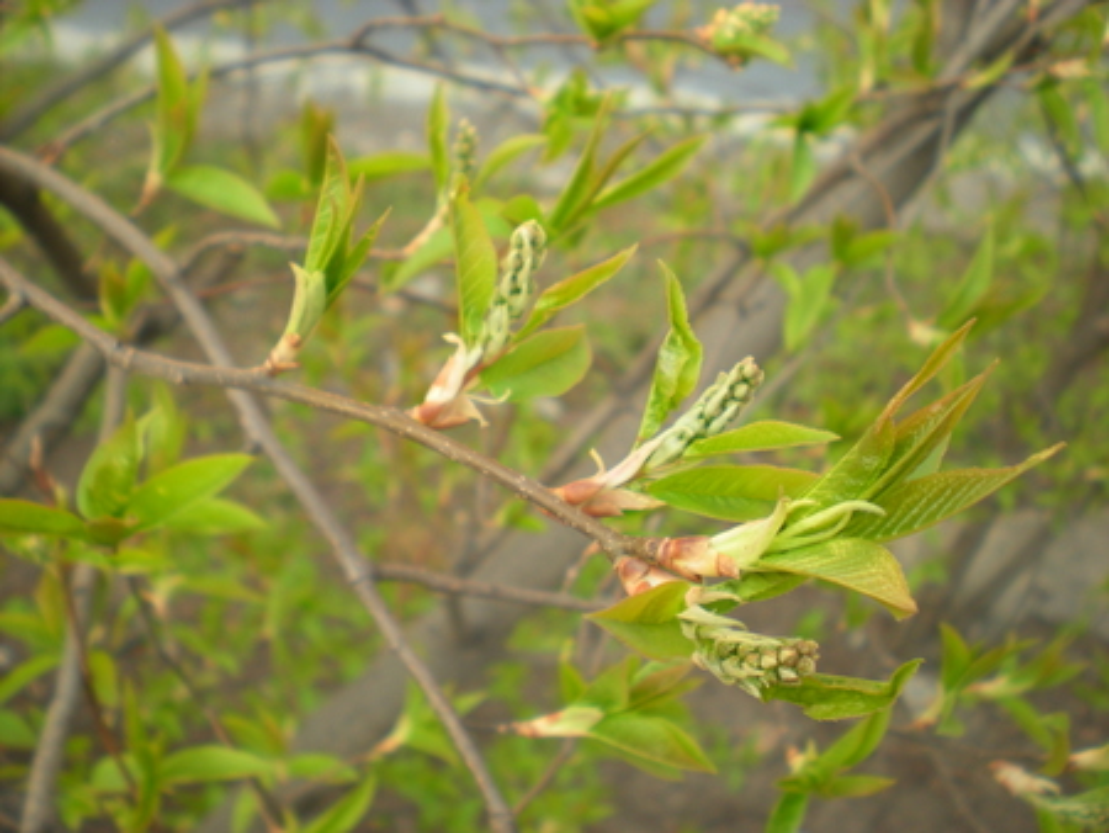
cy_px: 416
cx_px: 554
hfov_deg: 49.0
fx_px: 1218
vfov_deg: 37.8
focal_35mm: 38
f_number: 3.1
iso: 64
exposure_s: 1/85
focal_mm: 6.3
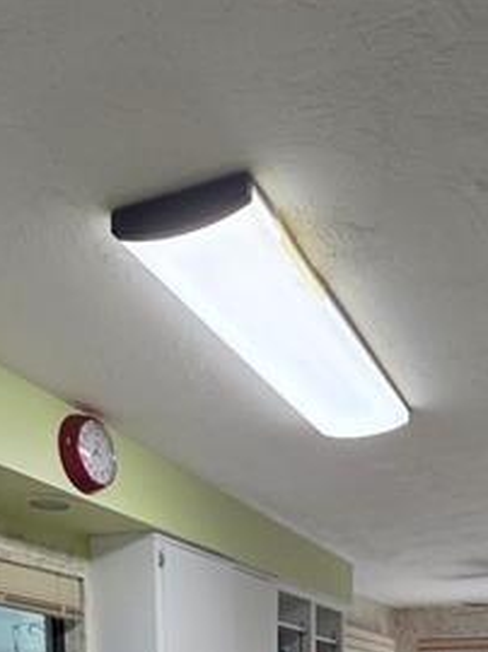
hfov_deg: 38.4
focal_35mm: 37
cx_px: 297
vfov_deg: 37.6
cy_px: 785
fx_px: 697
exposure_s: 1/60
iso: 50
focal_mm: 2.2
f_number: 2.2
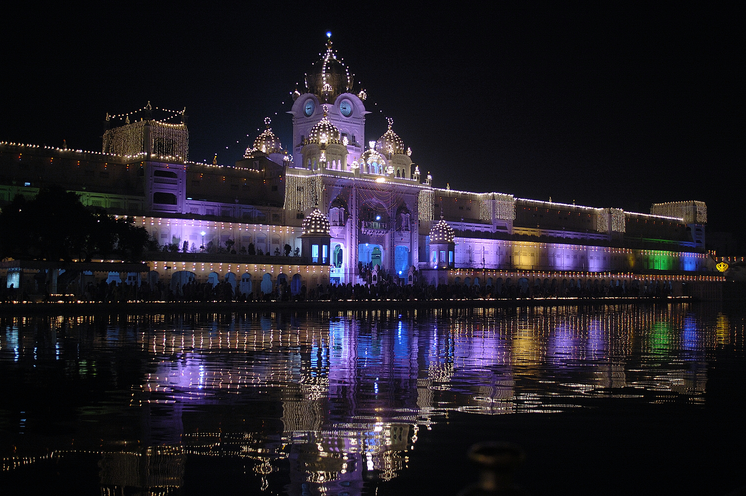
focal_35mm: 42
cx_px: 373
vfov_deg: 31.8
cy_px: 248
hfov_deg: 46.4
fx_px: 870
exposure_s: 1/45
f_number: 3.5
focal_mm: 28
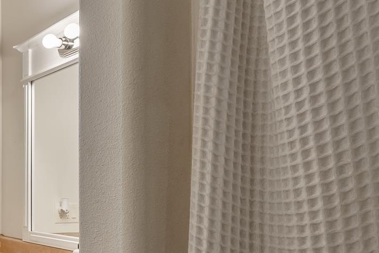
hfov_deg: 32.9
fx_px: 442
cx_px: -126
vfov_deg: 31.5
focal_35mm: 42
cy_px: 181
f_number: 8
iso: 800
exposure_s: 1/40
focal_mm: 12
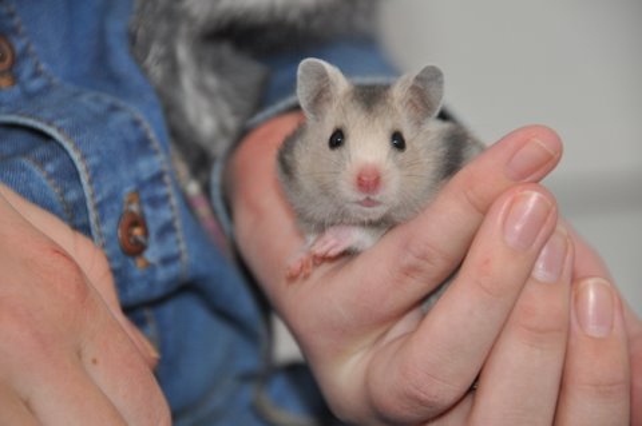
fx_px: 5344
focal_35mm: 300
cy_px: 213
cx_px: 321
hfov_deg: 6.9
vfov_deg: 4.6
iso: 800
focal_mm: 200
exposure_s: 1/60
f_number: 5.6
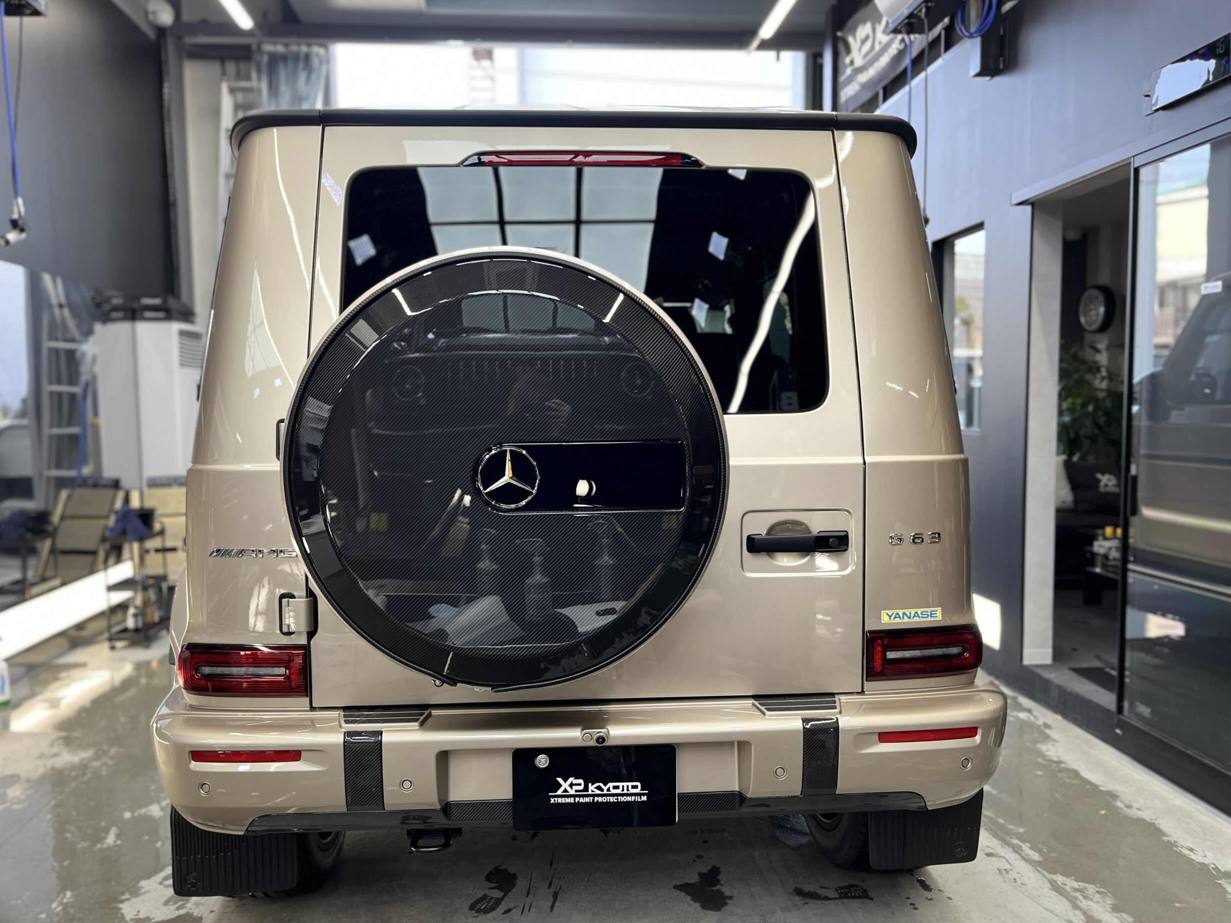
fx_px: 960
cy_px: 460
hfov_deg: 65.3
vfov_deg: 51.4
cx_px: 596
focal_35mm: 27
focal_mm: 5.1
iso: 64
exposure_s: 1/120
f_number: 1.6
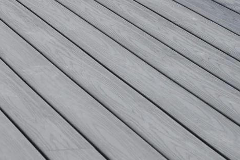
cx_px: -58
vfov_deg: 6.9
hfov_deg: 10.3
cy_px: -45
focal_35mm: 196
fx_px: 1306
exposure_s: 1/1250
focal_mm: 56
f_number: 7.1
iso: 320
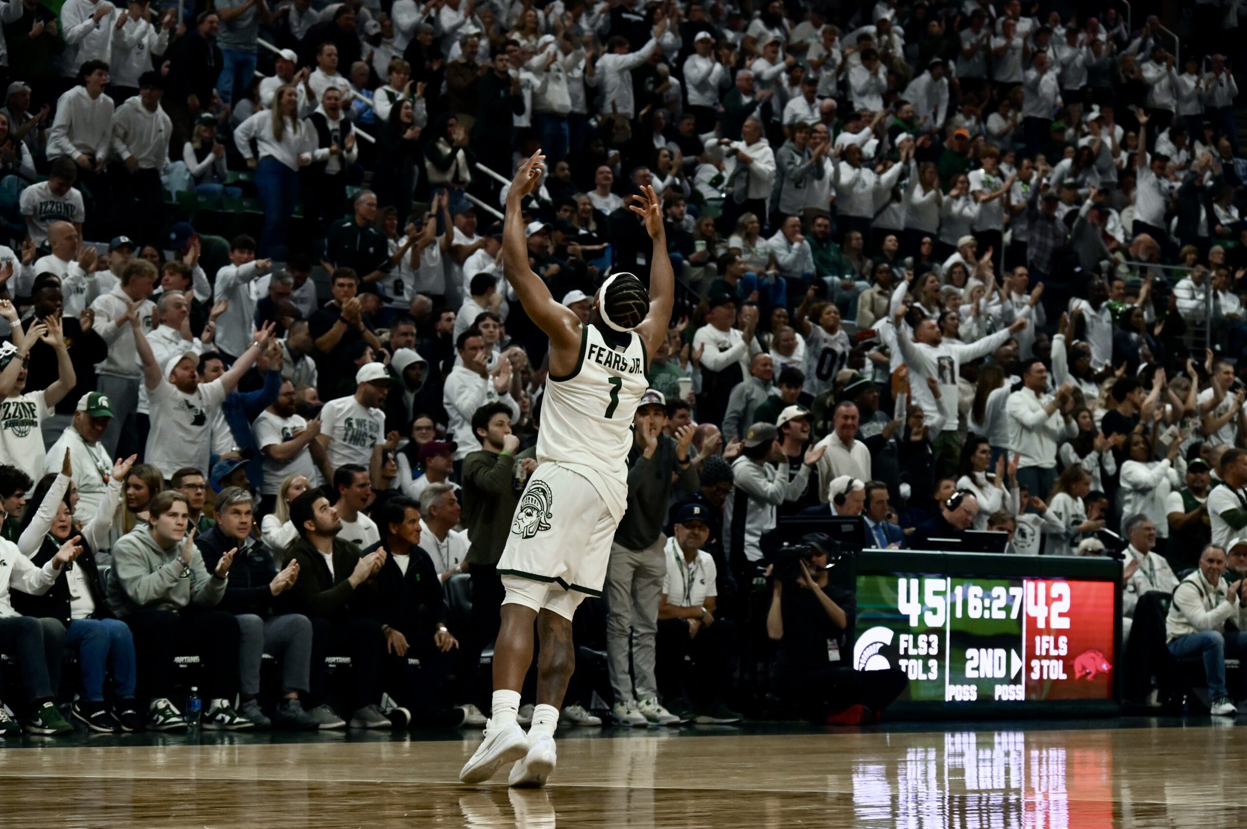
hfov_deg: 21.9
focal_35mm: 93
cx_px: 624
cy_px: 414
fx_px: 3219
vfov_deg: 14.7
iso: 8000
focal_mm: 93
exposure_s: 1/1600
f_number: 6.3
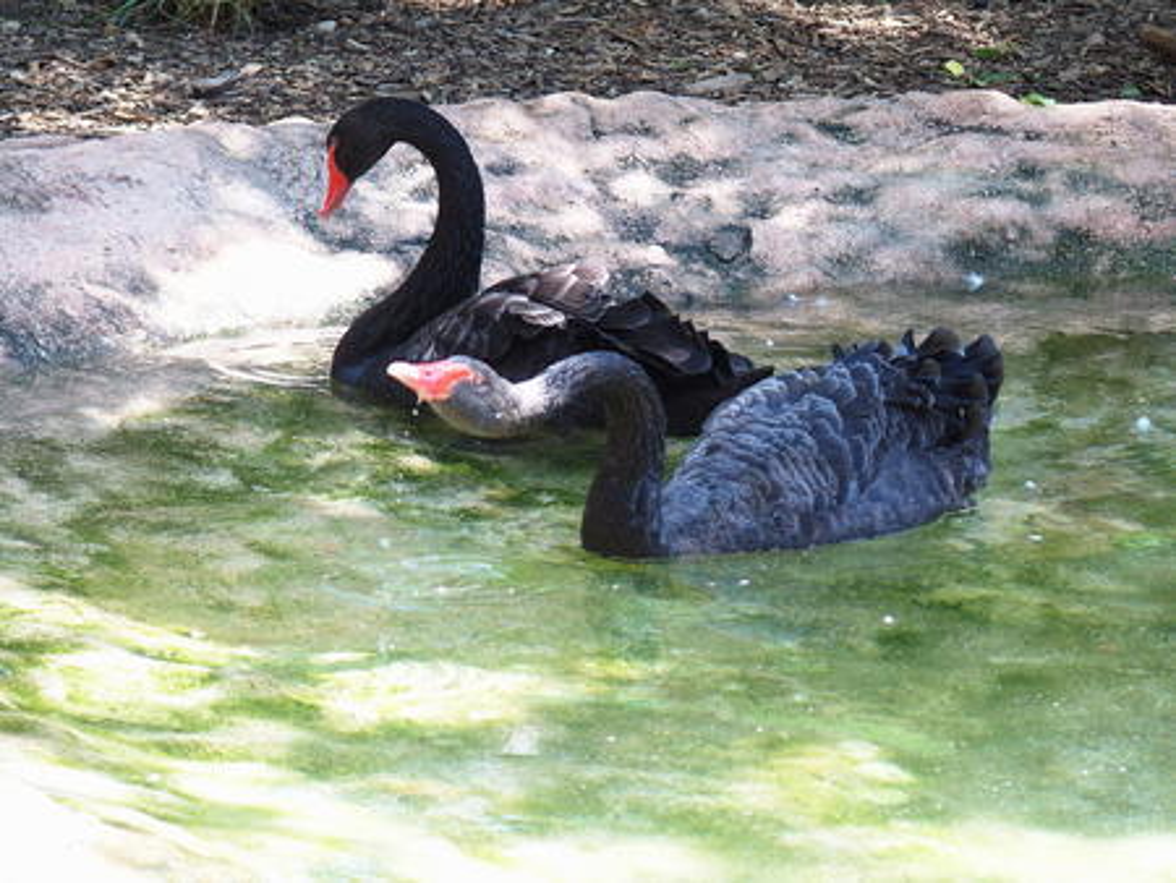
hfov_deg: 9.9
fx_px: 6798
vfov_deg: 7.4
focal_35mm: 200
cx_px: 588
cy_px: 442
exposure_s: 1/200
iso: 200
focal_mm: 42.5
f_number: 2.8
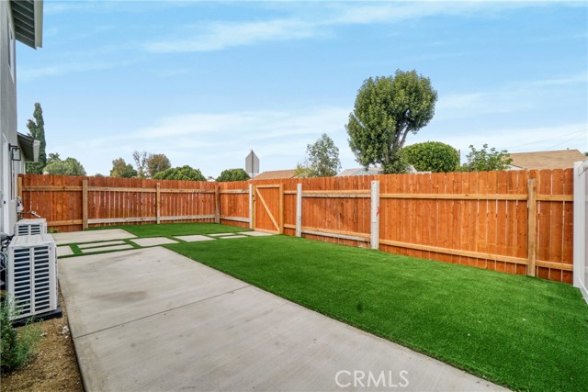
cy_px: 196
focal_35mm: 15
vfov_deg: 77.4
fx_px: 245
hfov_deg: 100.4
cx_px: 294
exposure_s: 1/25
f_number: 22
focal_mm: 10
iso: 100
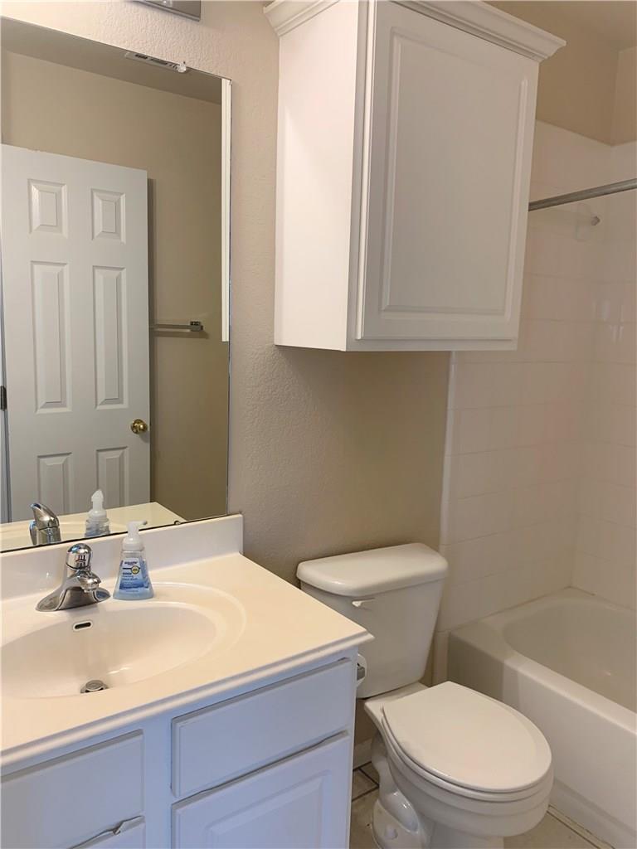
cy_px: 424
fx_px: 638
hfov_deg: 53.1
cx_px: 318
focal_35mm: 26
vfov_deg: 67.3
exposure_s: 1/60
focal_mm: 4.25
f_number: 1.8
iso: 64
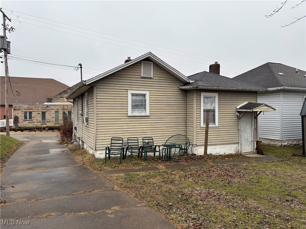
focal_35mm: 26
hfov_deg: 67.3
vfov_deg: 53.1
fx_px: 230
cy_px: 114
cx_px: 153
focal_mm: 5.96
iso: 50
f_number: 1.6
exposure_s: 1/544
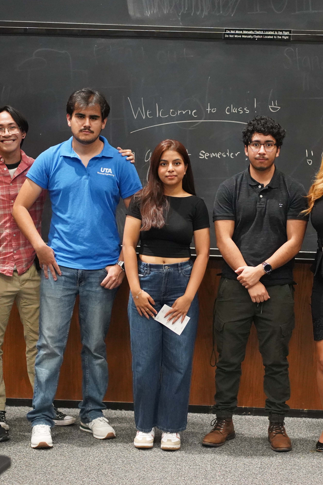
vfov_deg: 16.0
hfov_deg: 10.7
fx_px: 1723
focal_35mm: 128
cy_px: 243
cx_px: 238
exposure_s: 1/400
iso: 8000
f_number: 1.8
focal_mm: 85
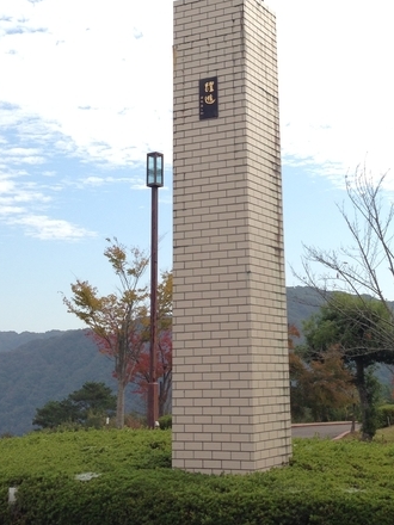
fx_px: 911
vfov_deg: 31.4
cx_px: 228
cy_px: 110
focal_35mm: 60
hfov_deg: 24.4
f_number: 2.4
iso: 50
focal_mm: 4.12
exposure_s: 1/1130
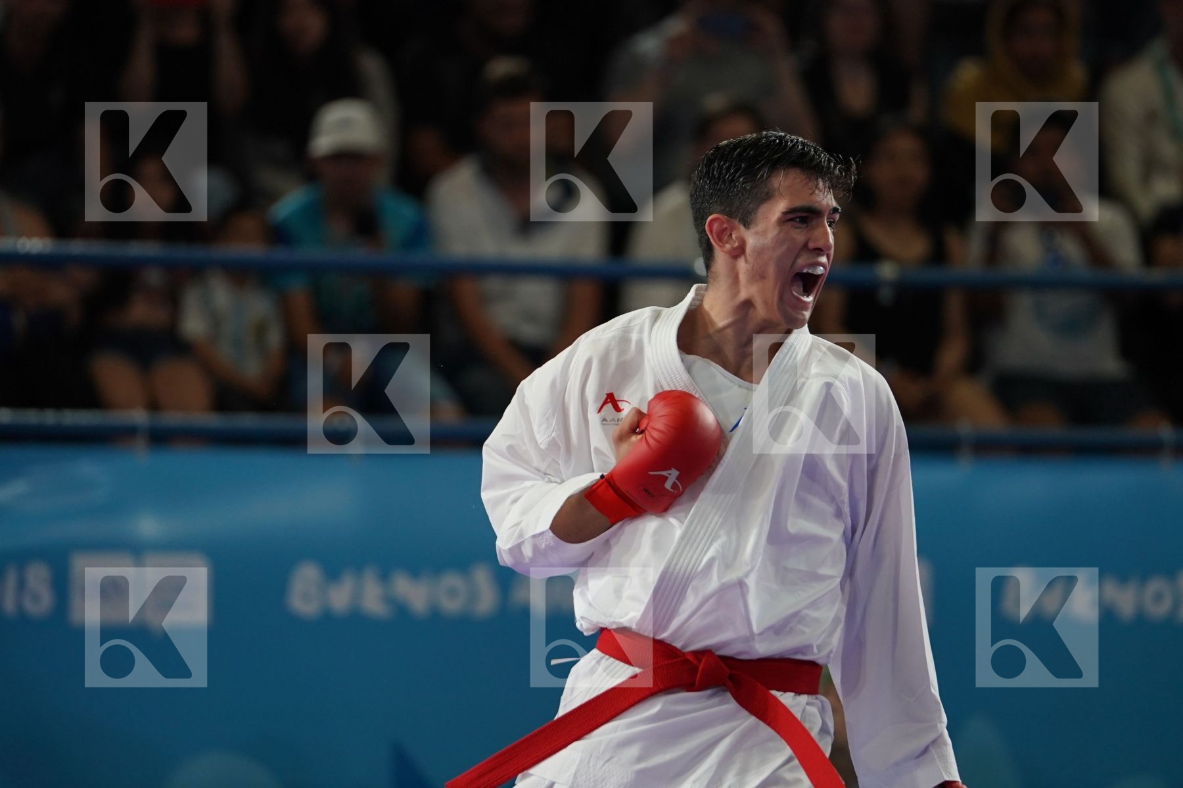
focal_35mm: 291
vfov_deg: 4.7
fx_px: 9562
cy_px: 394
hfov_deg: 7.1
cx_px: 592
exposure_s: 1/1000
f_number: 2.8
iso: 1000
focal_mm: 194
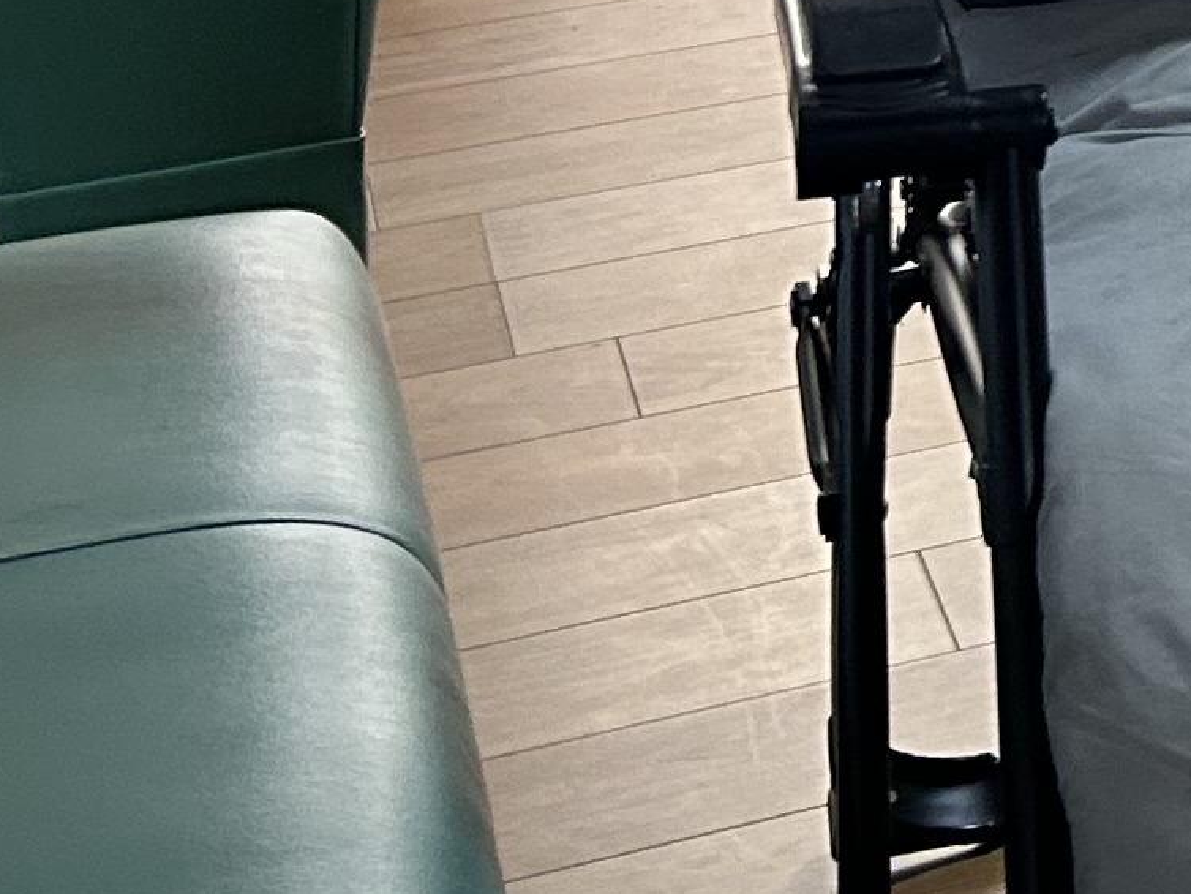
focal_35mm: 139
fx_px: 4784
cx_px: 3072
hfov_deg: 11.2
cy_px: -1172
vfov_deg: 9.6
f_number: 1.5
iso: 100
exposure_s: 1/100
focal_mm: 5.7
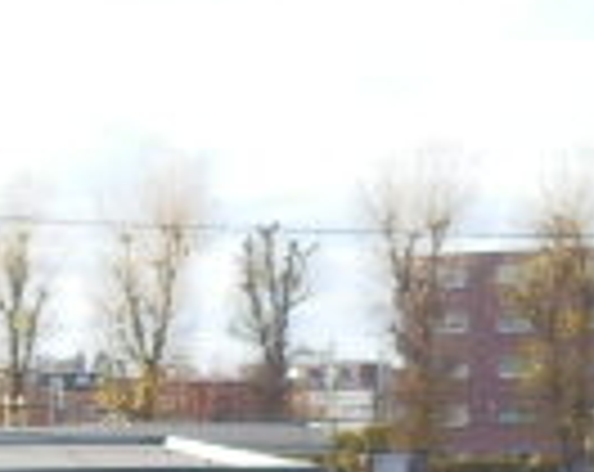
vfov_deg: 13.4
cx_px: -580
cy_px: 400
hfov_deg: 14.2
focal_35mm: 114
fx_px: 2000
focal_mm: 4.2
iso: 80
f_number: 3
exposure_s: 1/320
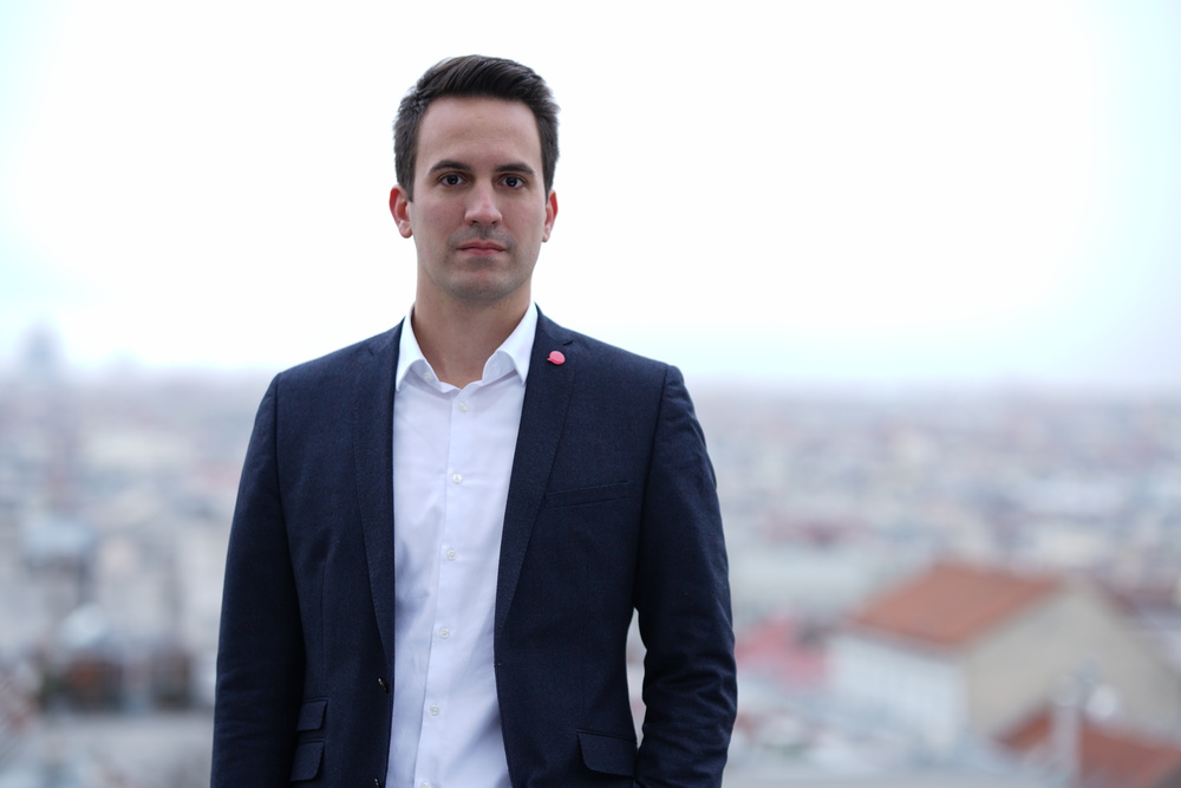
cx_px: 590
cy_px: 394
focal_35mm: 85
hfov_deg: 23.9
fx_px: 2789
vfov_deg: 16.1
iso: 80
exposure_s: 1/100
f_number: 2.2
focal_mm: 85
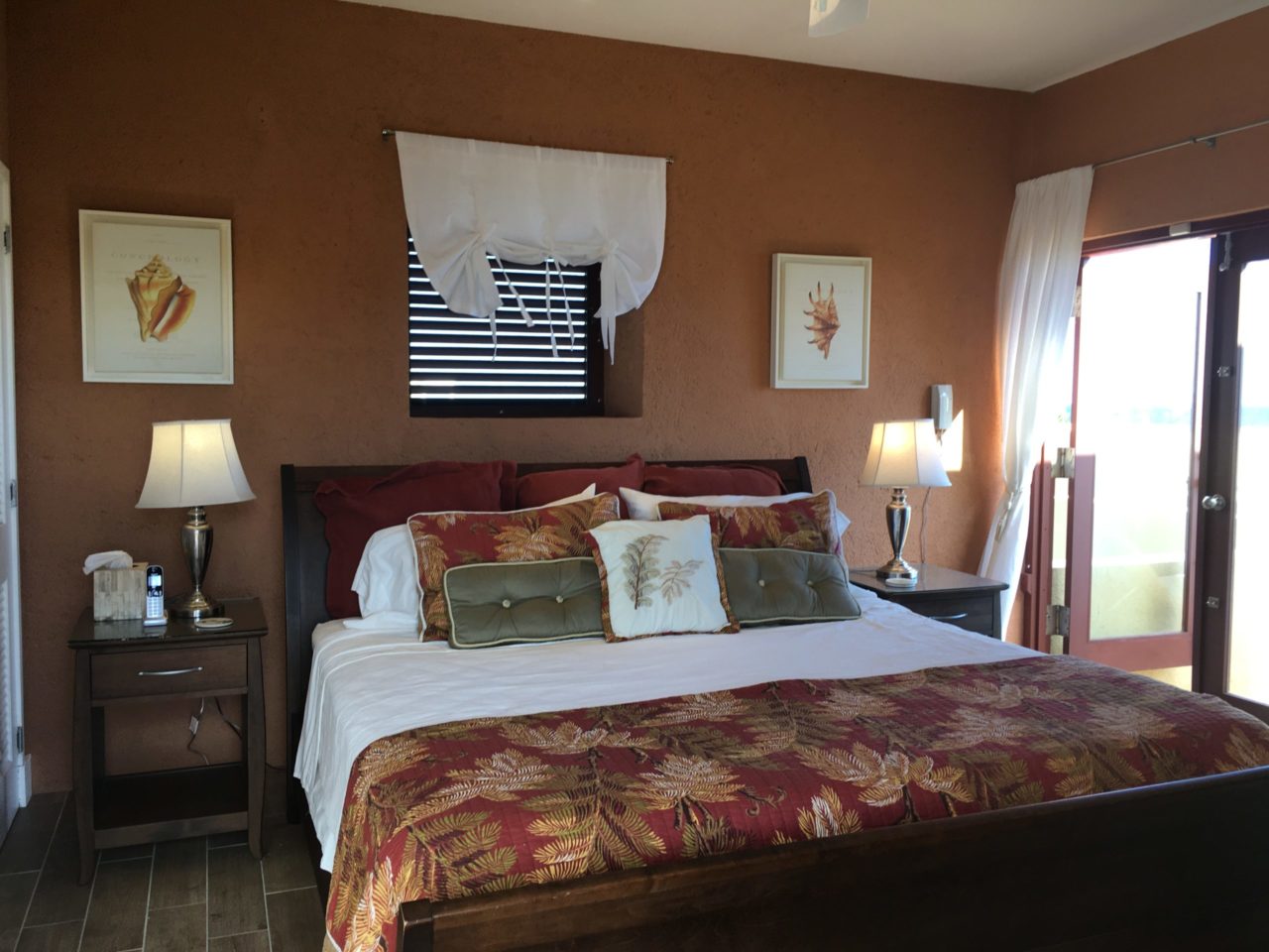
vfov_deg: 48.2
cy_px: 476
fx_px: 1063
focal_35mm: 29
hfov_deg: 61.7
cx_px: 634
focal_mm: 4.15
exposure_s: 1/100
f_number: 2.2
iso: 25
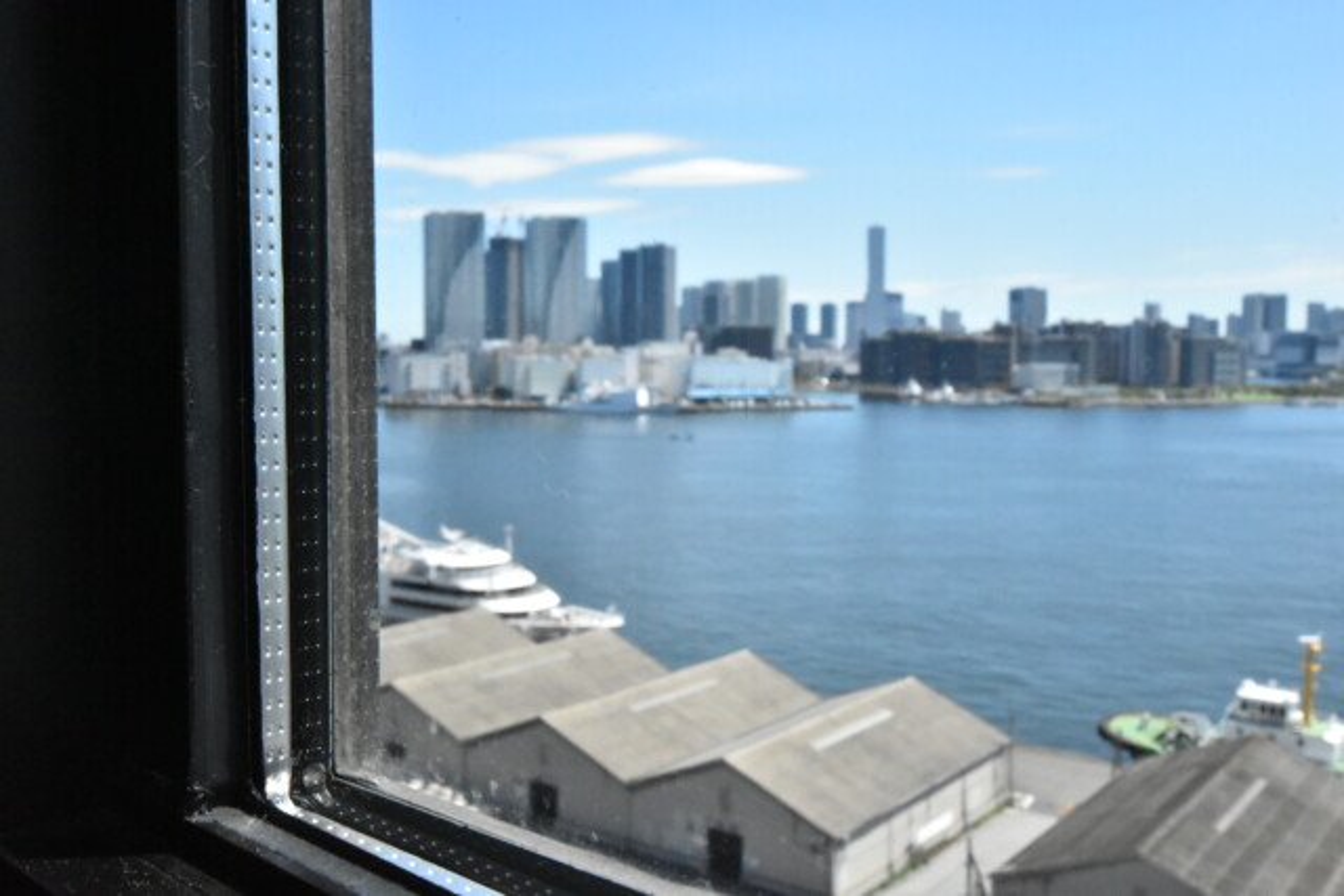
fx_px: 1344
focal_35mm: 36
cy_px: 448
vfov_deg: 36.9
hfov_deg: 53.1
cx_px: 672
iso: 6400
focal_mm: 24
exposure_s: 1/1250
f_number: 18
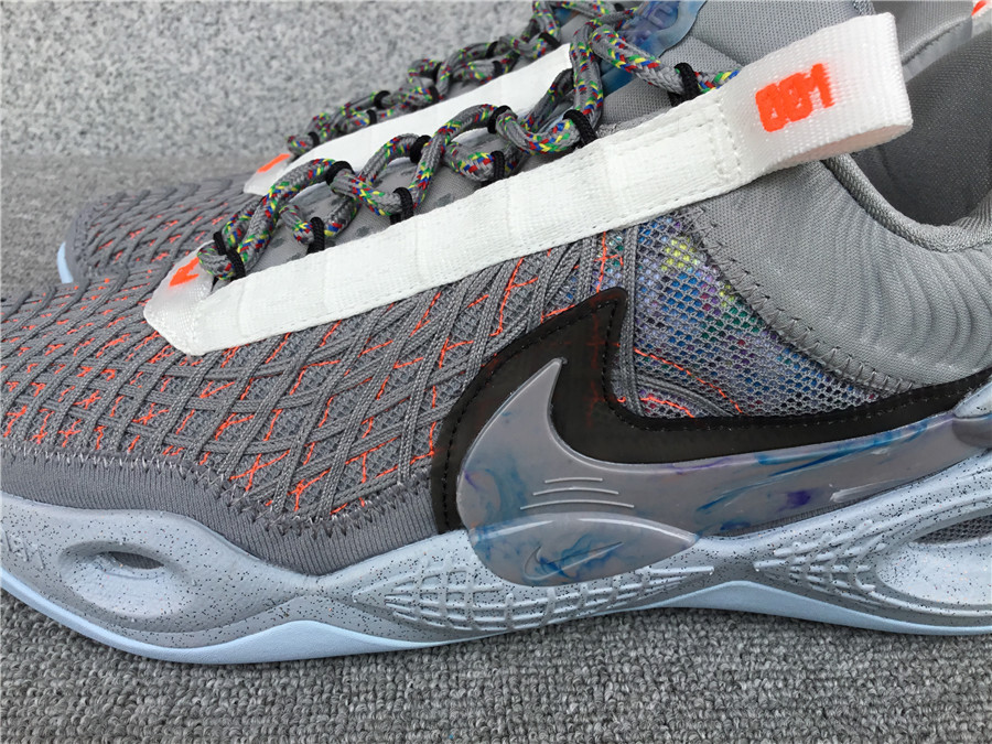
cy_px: 372
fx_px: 888
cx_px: 496
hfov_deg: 58.4
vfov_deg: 45.4
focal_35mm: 31
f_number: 2.4
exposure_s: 1/466
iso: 25
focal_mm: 3.3
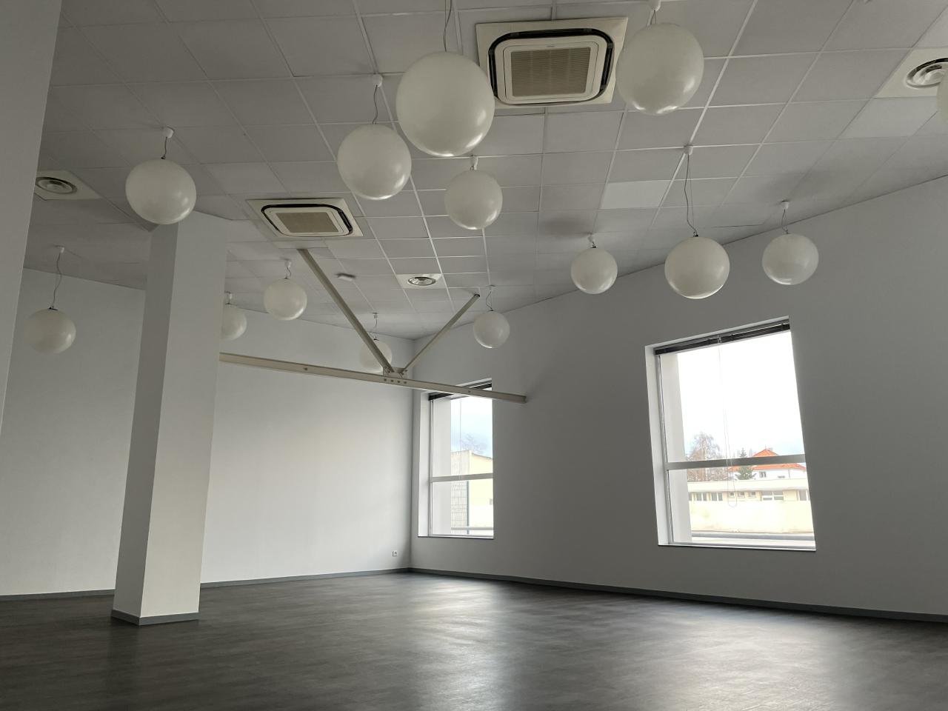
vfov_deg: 53.1
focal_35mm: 26
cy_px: 356
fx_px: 712
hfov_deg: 67.3
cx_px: 474
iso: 125
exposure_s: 1/109
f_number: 1.6
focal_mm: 4.2
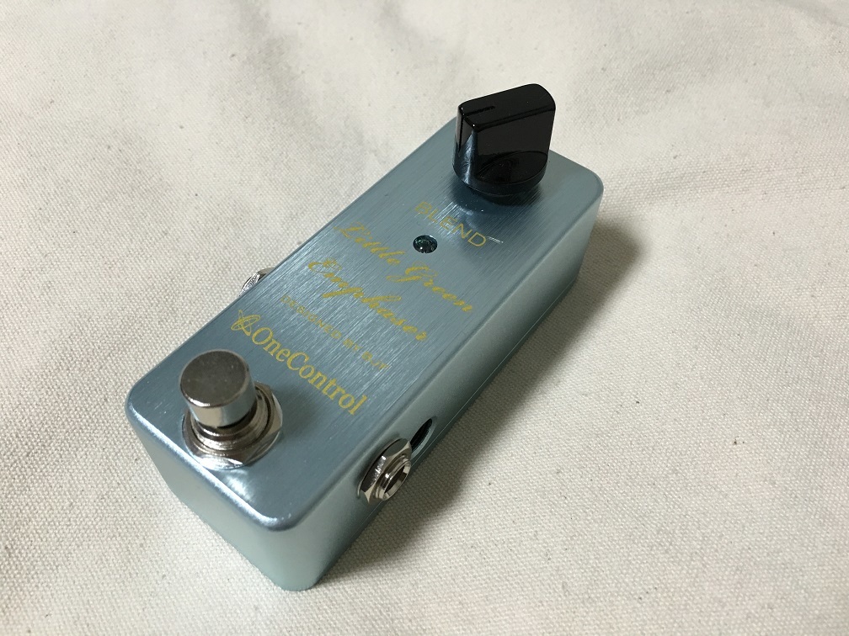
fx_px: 711
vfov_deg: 48.2
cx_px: 424
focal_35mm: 29
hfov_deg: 61.7
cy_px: 318
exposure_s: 1/33
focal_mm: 4.15
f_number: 2.2
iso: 125
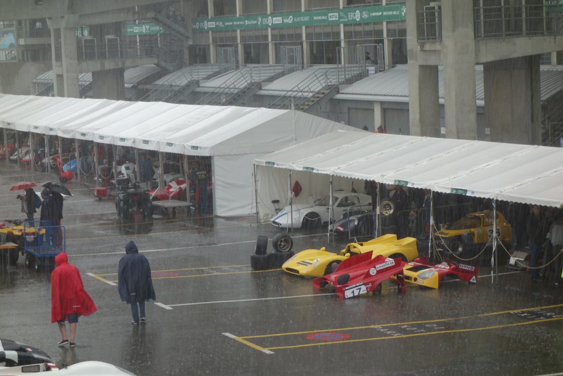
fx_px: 1564
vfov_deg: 13.7
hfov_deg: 20.4
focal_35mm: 100
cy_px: 188
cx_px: 282
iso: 200
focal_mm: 37.1
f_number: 4.9
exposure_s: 1/100
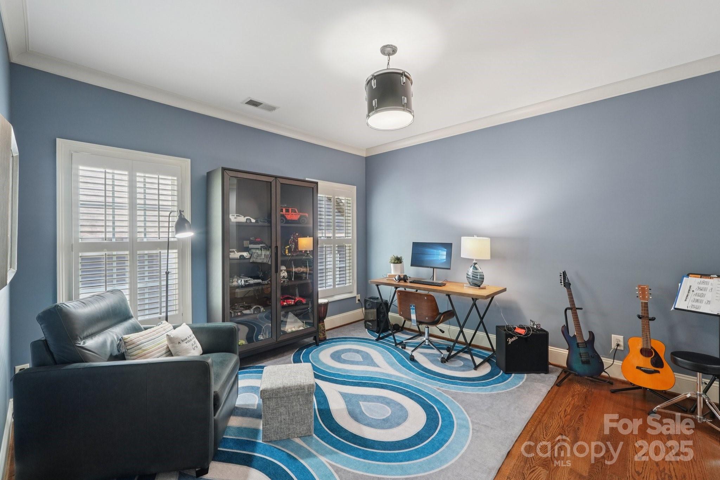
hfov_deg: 100.4
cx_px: 360
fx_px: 300
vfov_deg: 77.3
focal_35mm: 15
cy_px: 240
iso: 400
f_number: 8
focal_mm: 10
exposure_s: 1/8
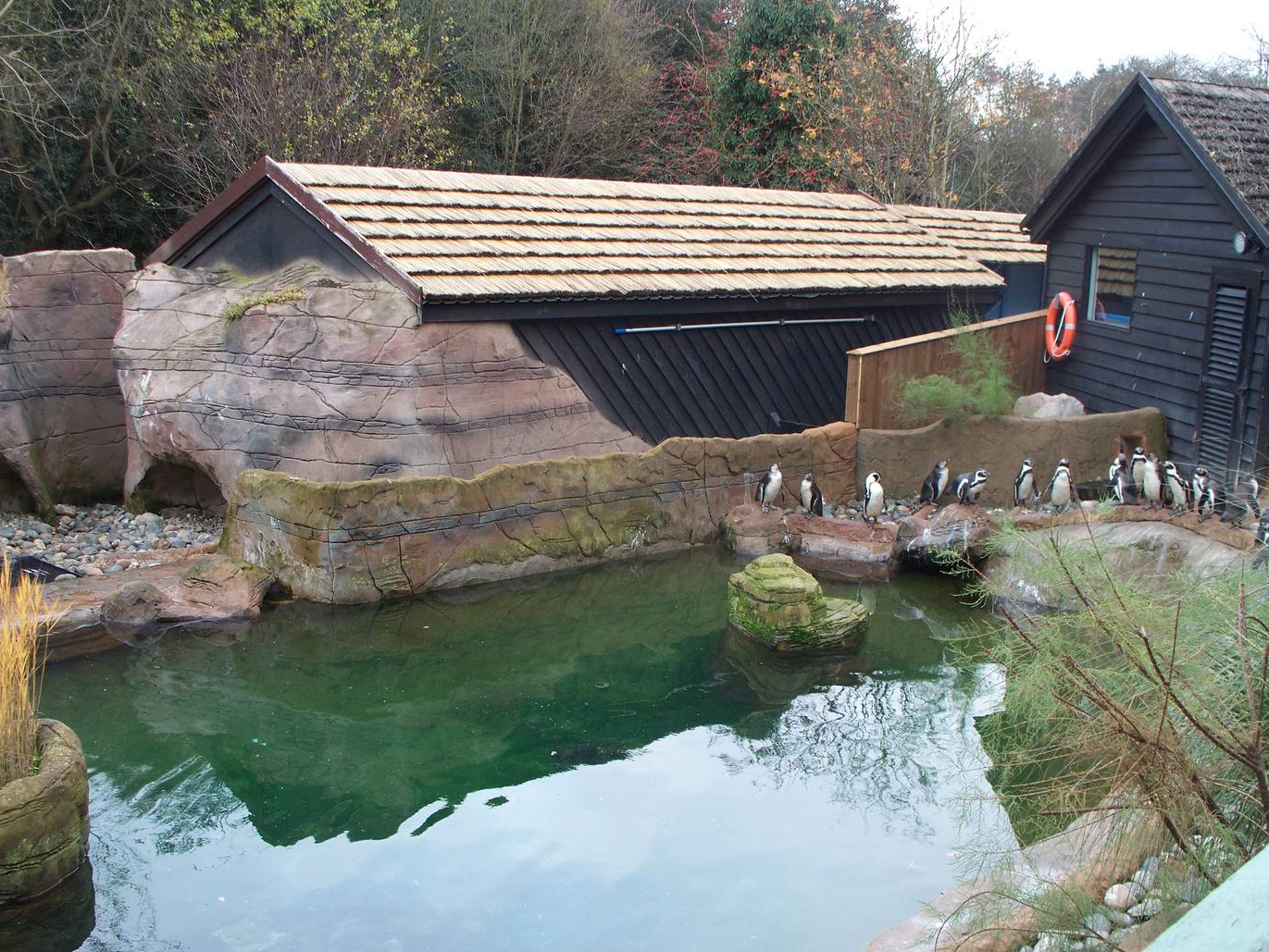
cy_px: 534
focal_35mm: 42
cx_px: 671
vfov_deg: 34.3
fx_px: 1540
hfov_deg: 44.8
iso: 80
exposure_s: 1/60
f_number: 2.8
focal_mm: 7.54
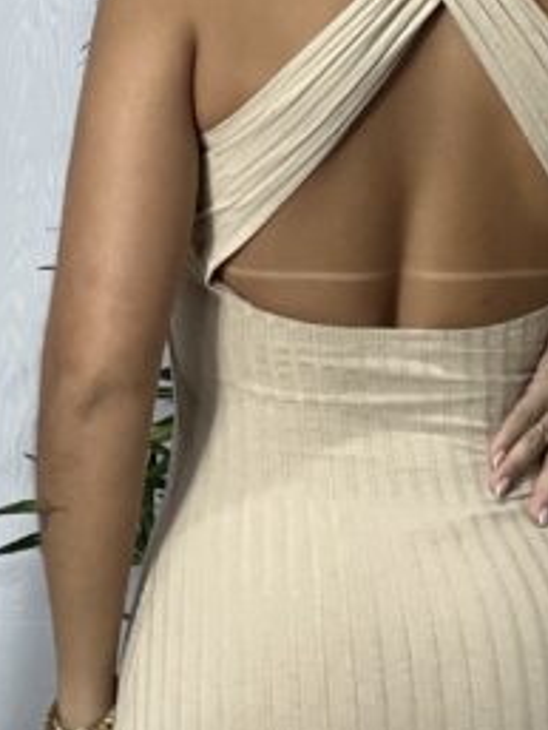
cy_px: 712
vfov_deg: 7.1
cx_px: 454
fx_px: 5884
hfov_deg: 5.3
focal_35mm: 279
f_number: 2.8
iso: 250
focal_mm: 9
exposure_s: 1/120
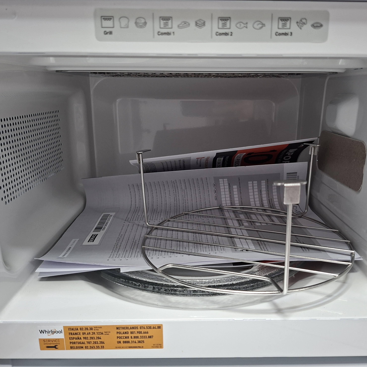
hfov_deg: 57.3
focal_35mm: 28
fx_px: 336
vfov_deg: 57.3
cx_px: 196
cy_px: 189
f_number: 1.8
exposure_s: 1/33
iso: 250
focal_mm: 5.54
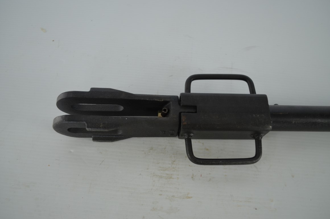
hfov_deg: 62.0
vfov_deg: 43.4
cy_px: 110
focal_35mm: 30
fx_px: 274
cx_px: 165
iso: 450
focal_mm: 20
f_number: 4
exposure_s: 1/60
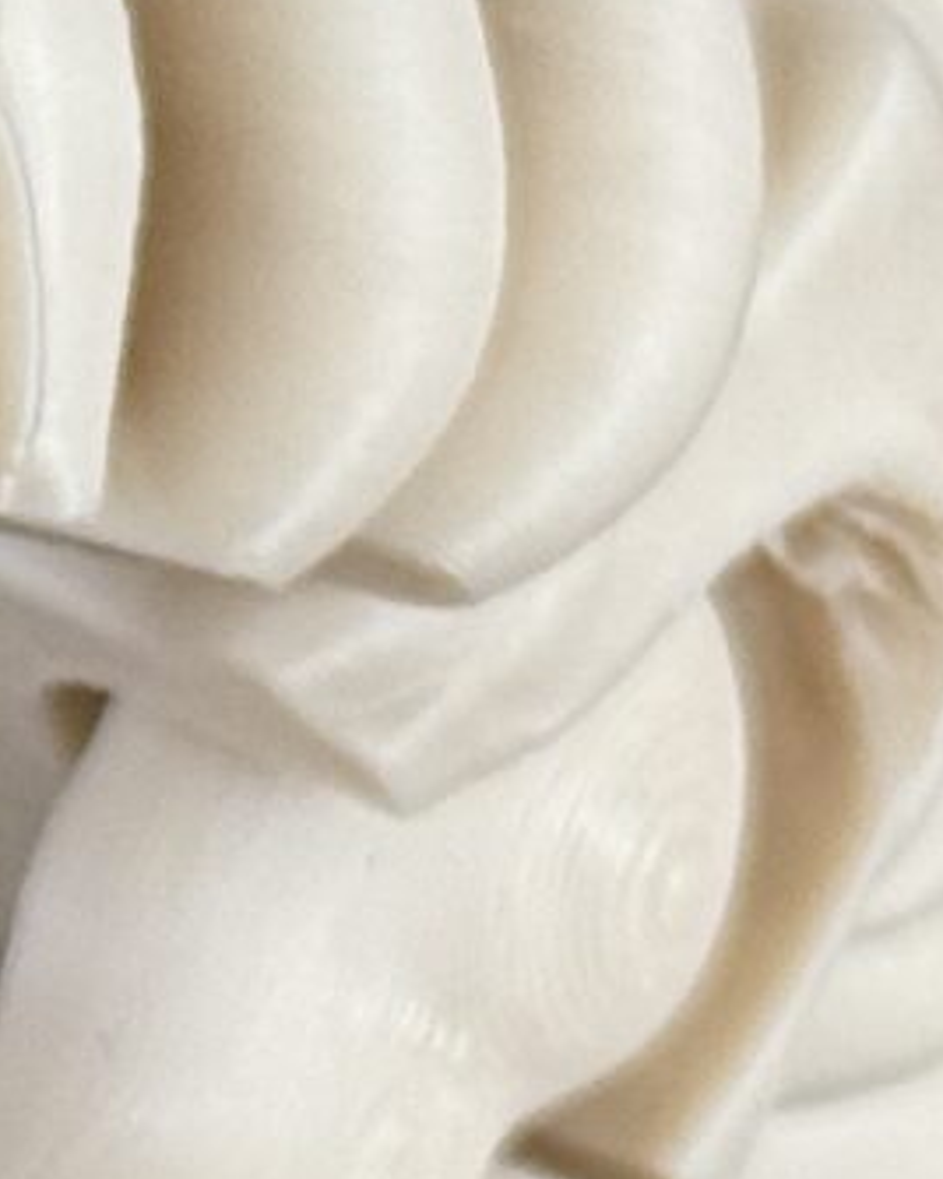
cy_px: 743
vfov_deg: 5.4
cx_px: -961
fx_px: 12489
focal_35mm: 358
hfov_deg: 4.3
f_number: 1.78
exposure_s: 1/60
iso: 100
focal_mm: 6.76
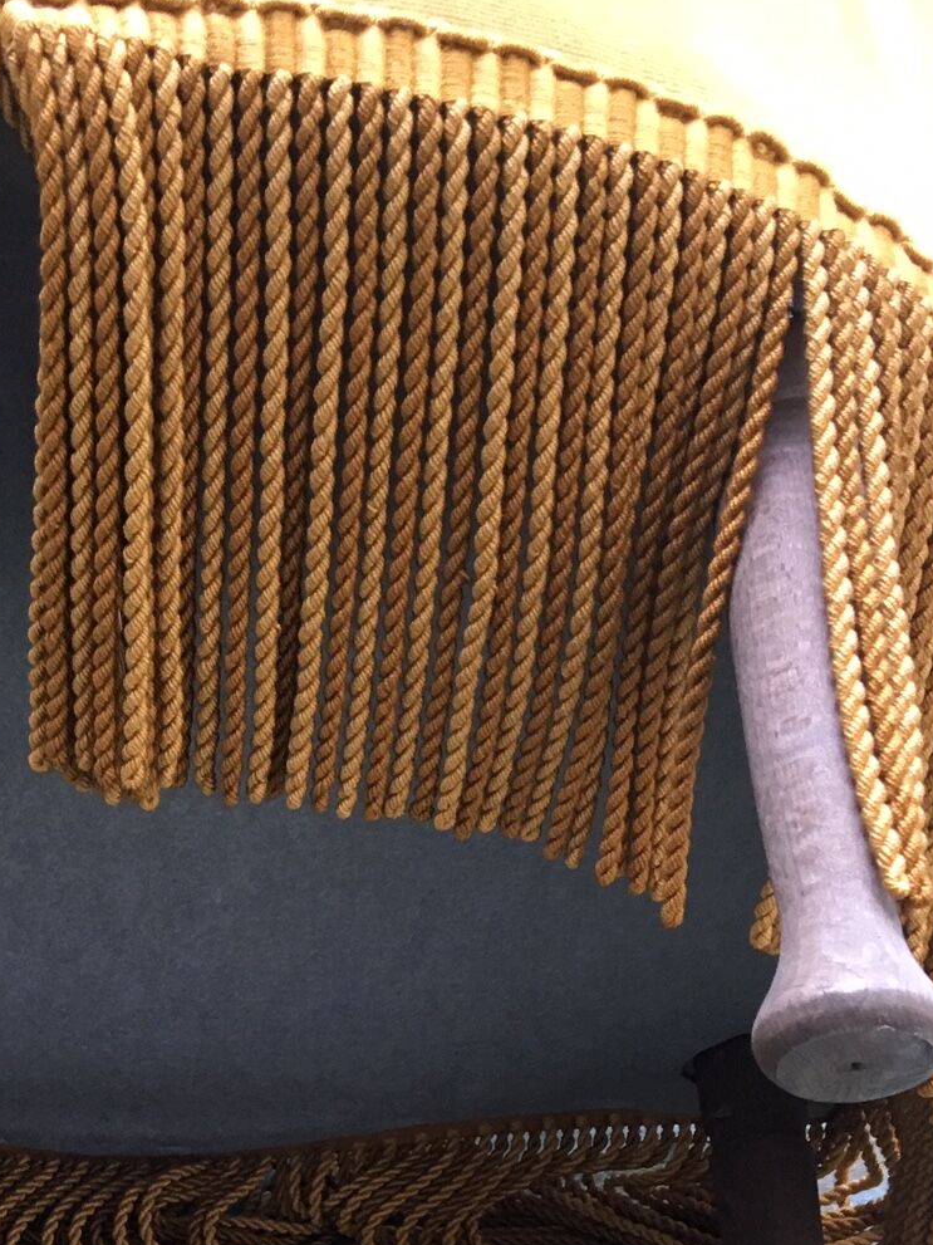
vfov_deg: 31.3
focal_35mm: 59
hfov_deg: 24.1
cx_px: 85
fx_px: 2121
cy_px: 1099
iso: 125
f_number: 2.2
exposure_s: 1/33
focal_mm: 4.15
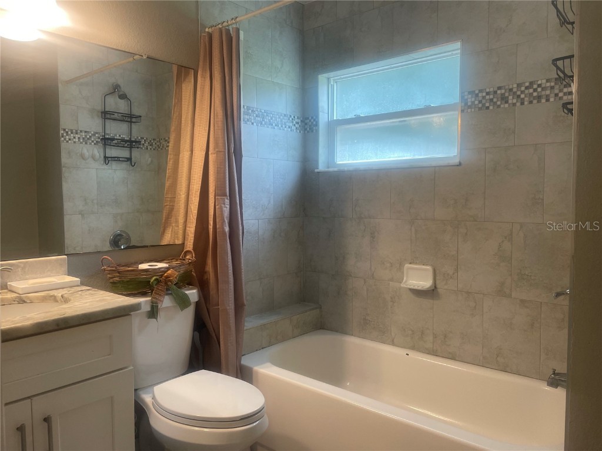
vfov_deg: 53.1
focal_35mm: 26
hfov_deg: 67.3
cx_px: 301
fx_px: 452
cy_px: 226
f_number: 1.6
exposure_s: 1/60
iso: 64
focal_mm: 4.2
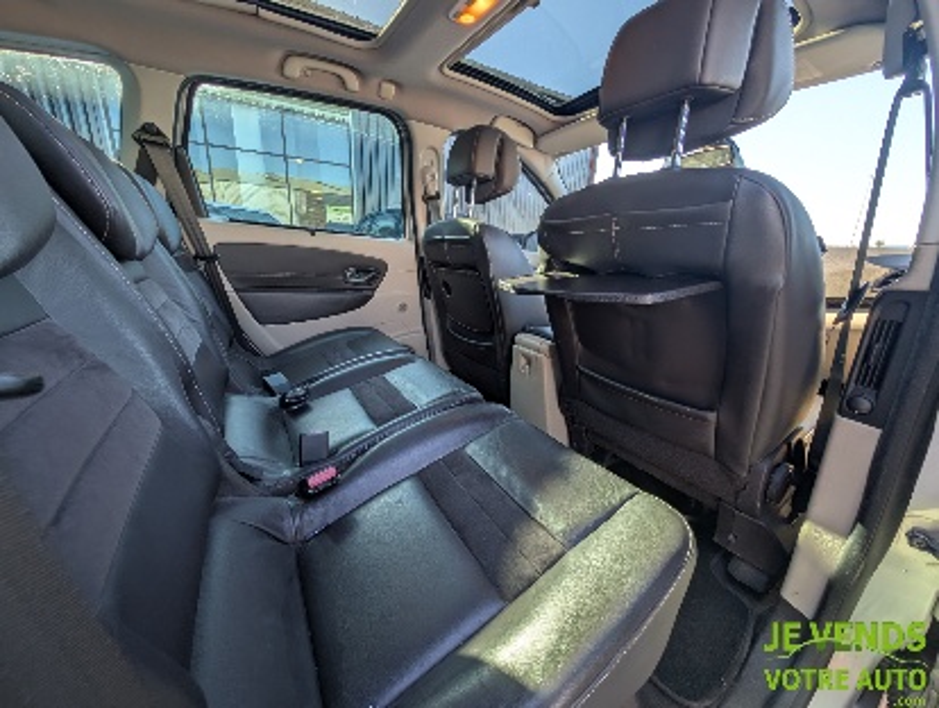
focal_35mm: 12
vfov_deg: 94.7
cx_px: 470
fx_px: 326
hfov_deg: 110.4
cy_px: 354
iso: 41
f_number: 1.95
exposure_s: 1/181
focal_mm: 2.23
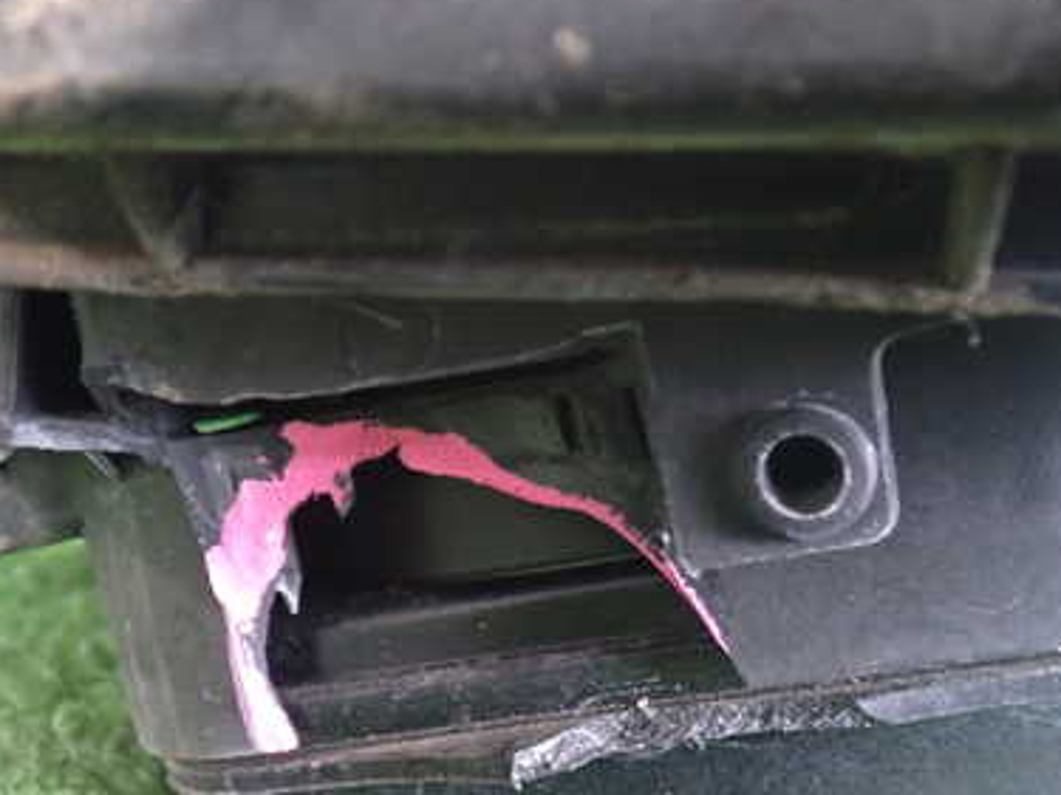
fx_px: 1471
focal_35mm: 48
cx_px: 413
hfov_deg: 39.5
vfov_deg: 30.1
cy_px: 504
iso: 800
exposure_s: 1/15
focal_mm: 5.4
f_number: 2.3
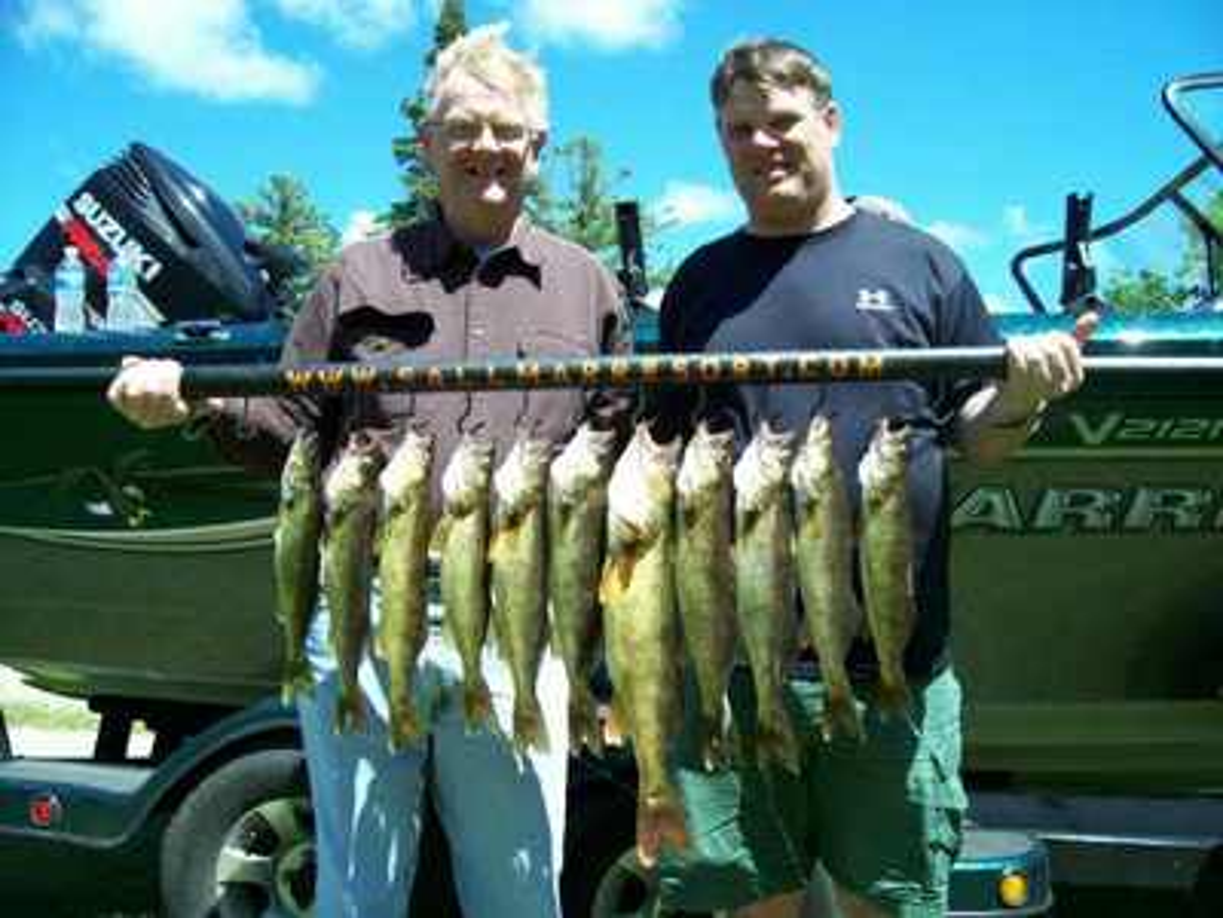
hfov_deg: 54.0
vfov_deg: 41.8
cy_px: 459
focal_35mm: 34
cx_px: 612
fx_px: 1201
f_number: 2.7
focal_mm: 5.6
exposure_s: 1/622
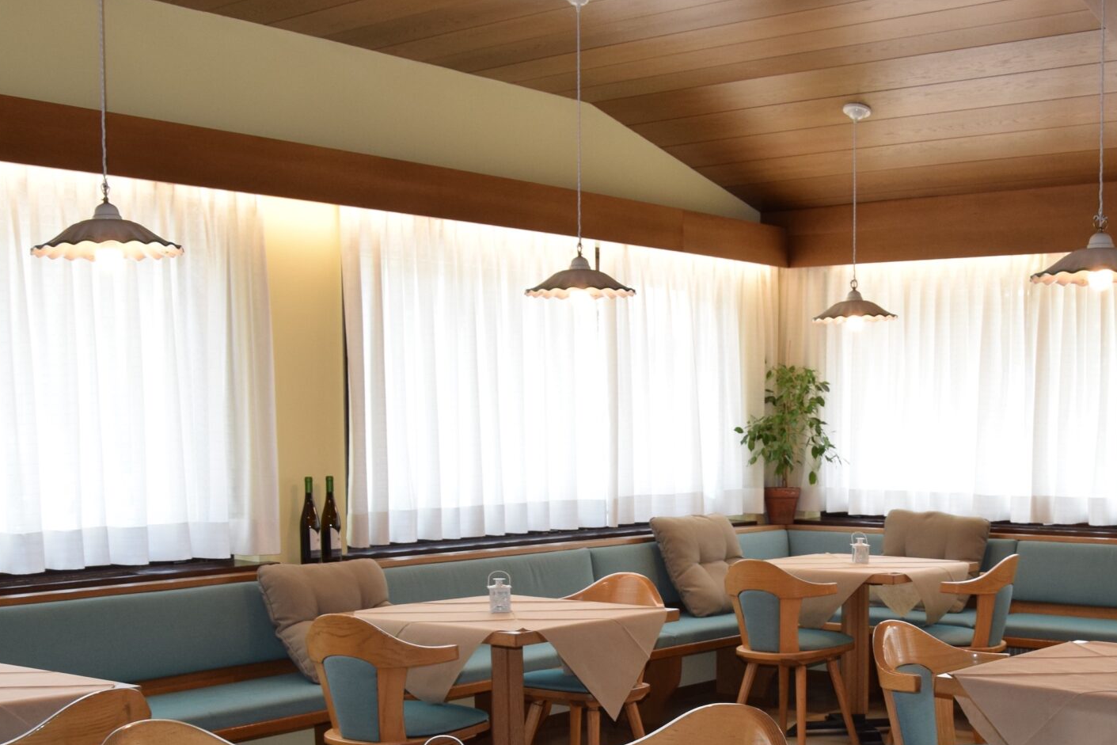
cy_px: 642
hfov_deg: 40.0
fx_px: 1520
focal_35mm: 49
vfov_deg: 26.8
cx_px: 710
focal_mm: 18
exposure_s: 1/125
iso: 560
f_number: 5.6
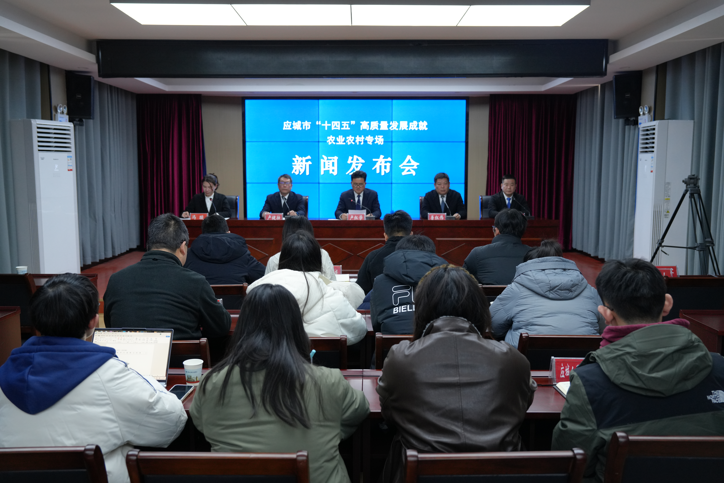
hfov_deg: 57.2
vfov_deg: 40.0
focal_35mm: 33
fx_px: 664
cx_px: 362
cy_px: 242
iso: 1600
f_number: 4
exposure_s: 1/160
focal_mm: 33
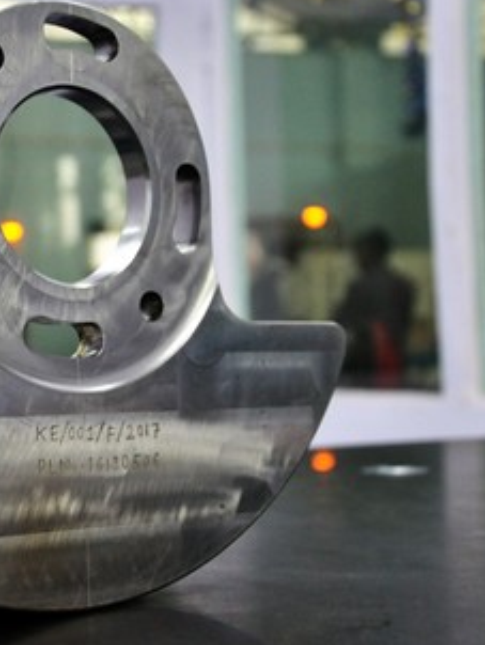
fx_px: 1511
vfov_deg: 24.1
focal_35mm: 81
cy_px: 301
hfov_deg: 17.9
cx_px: 38
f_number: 4.2
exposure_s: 1/60
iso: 1250
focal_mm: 34
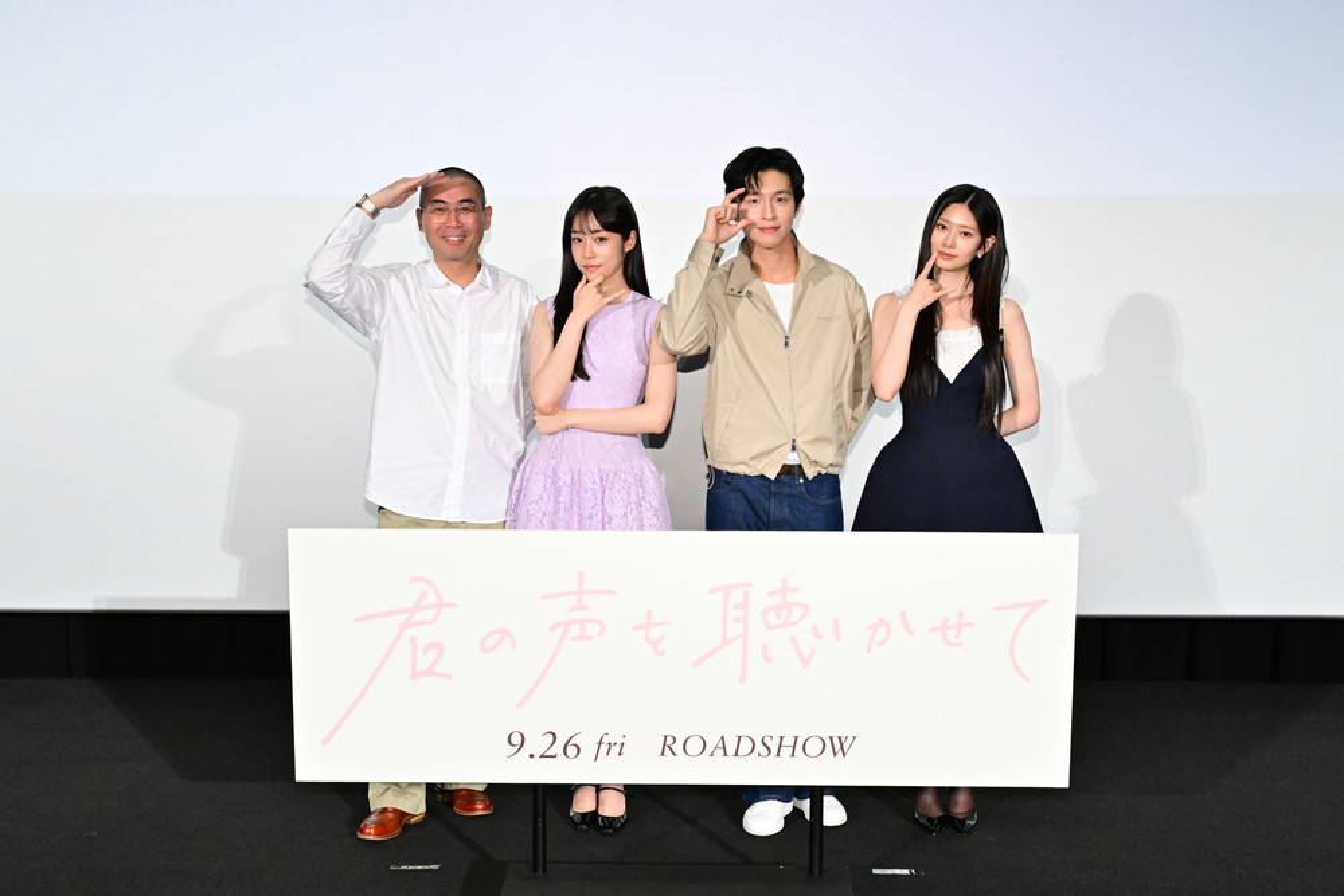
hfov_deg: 36.9
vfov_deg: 25.1
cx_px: 672
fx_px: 2016
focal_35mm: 54
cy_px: 448
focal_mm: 36
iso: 2000
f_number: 4.8
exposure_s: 1/200
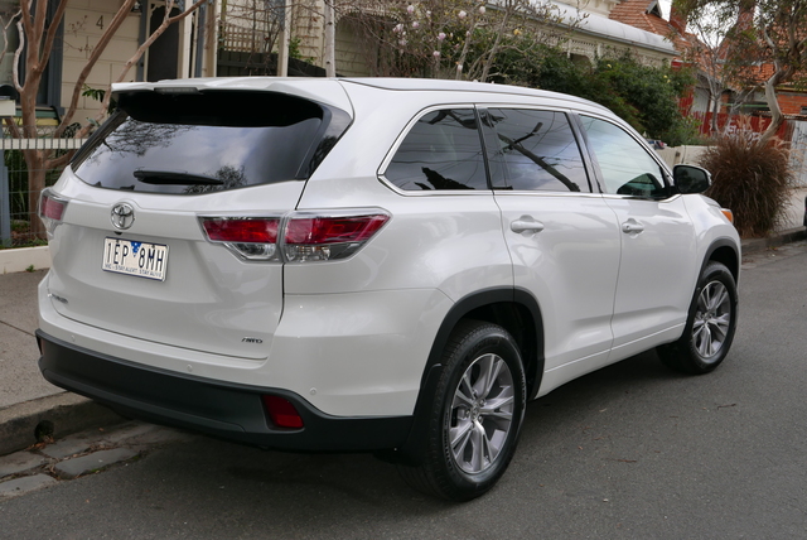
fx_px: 987
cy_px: 270
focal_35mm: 44
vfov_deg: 30.6
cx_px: 404
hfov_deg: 44.5
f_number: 5.6
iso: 200
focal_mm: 19.9
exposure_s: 1/160
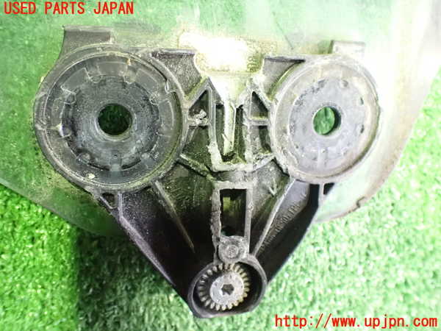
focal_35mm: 30
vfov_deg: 46.8
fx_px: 382
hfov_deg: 60.0
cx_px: 220
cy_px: 166
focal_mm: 5.4
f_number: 2.3
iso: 1600
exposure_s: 1/25
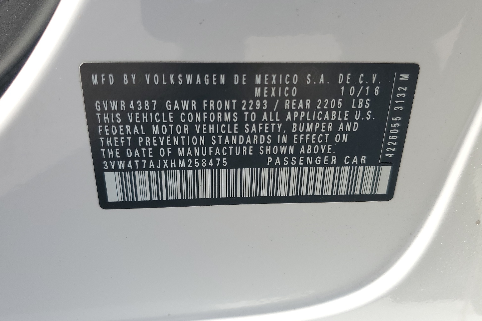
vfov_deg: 46.3
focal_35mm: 28
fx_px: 375
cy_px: 143
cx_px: 246
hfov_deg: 65.5
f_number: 1.5
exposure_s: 1/1000
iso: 50
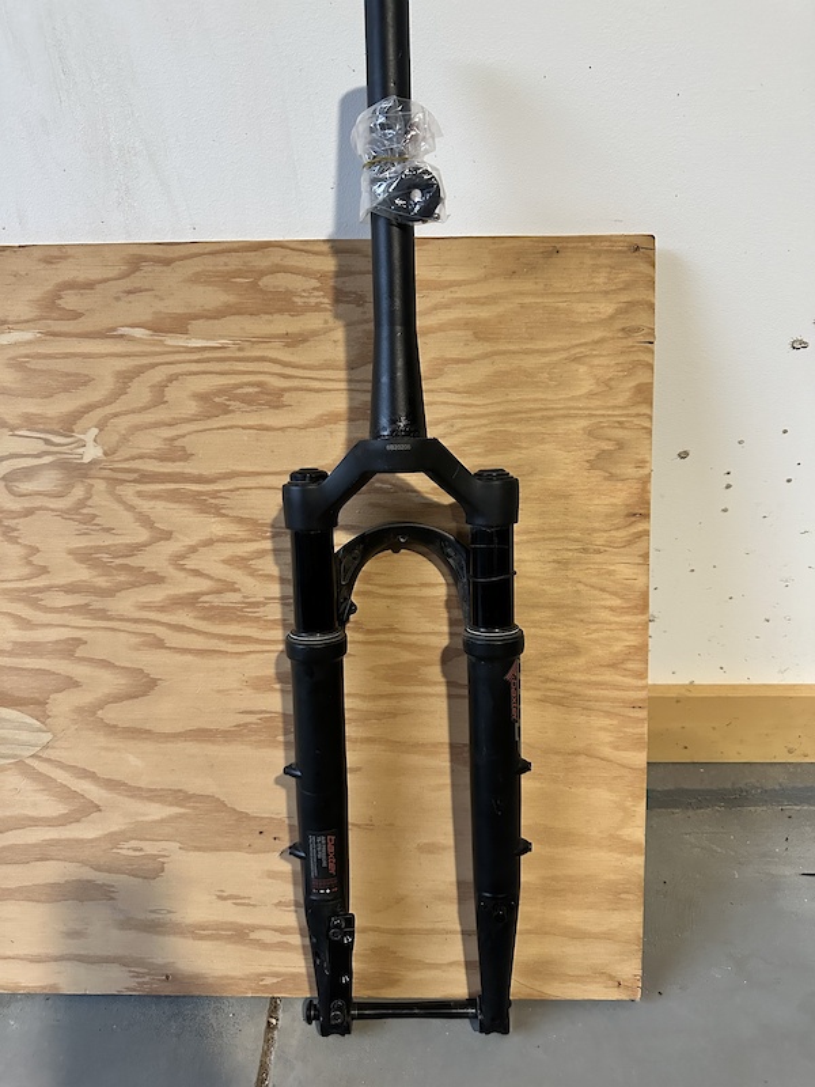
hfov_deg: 56.8
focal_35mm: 24
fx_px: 753
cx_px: 408
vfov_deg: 71.6
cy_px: 544
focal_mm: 6.86
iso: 640
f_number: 1.78
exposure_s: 1/60
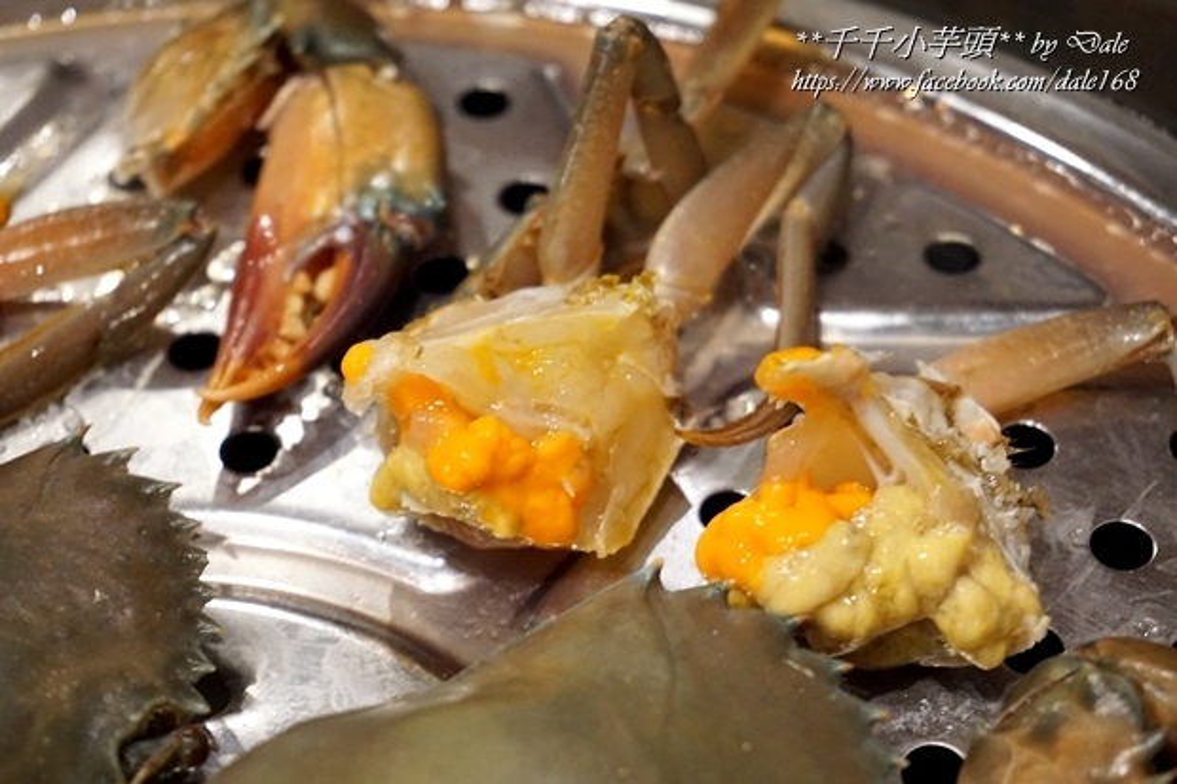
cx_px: 588
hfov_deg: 27.0
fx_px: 2451
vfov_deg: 18.2
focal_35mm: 75
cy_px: 392
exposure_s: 1/40
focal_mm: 50
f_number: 5.6
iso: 3200
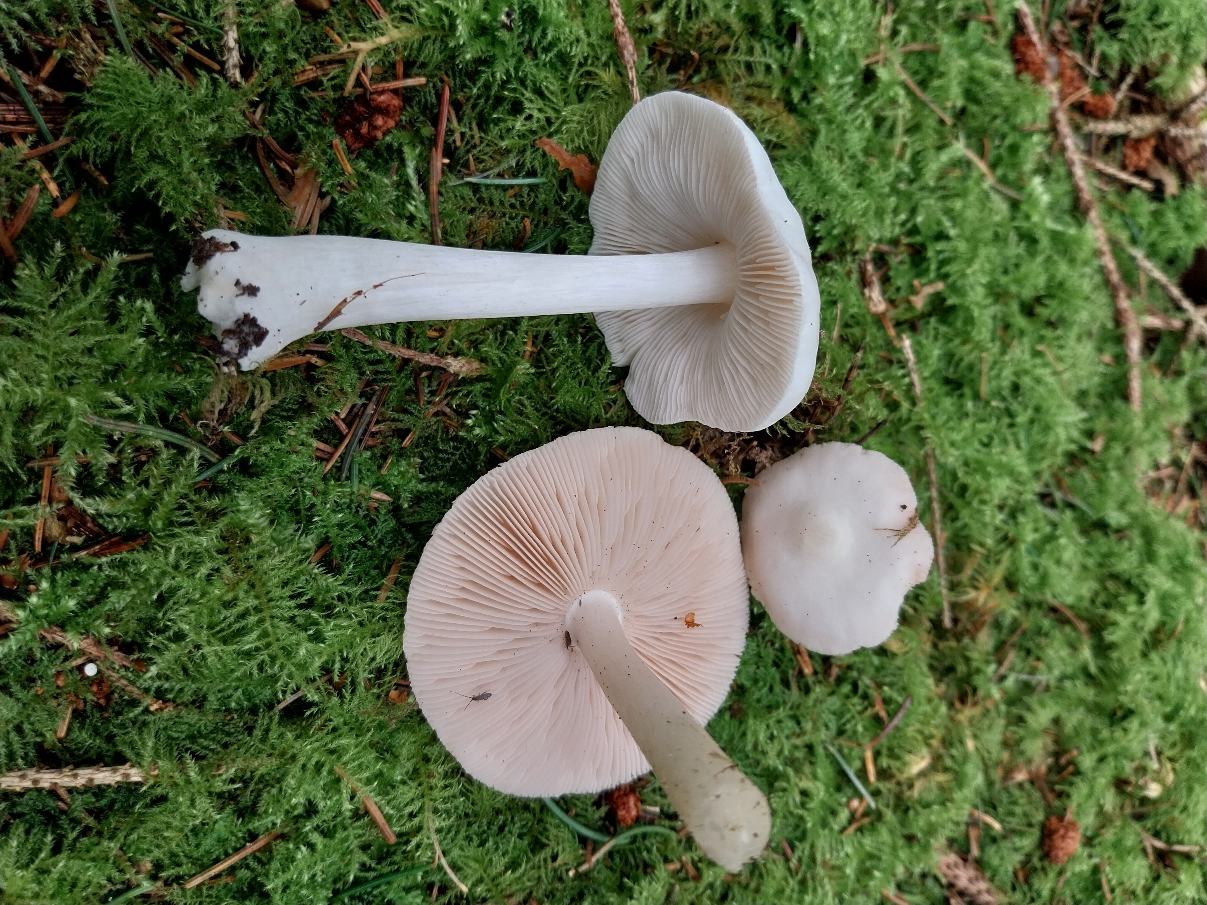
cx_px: 604
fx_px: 907
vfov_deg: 53.1
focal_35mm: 26
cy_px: 452
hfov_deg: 67.3
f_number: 1.8
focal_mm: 4
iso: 50
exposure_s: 1/50
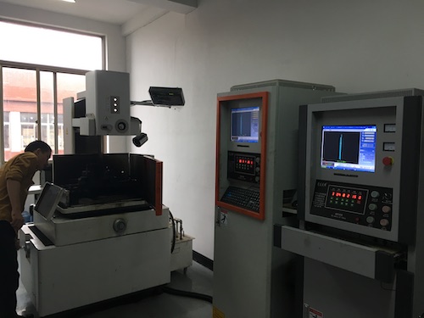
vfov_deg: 48.2
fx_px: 355
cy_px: 159
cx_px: 212
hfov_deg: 61.7
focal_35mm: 29
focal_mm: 4.15
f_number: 2.2
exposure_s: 1/33
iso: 64
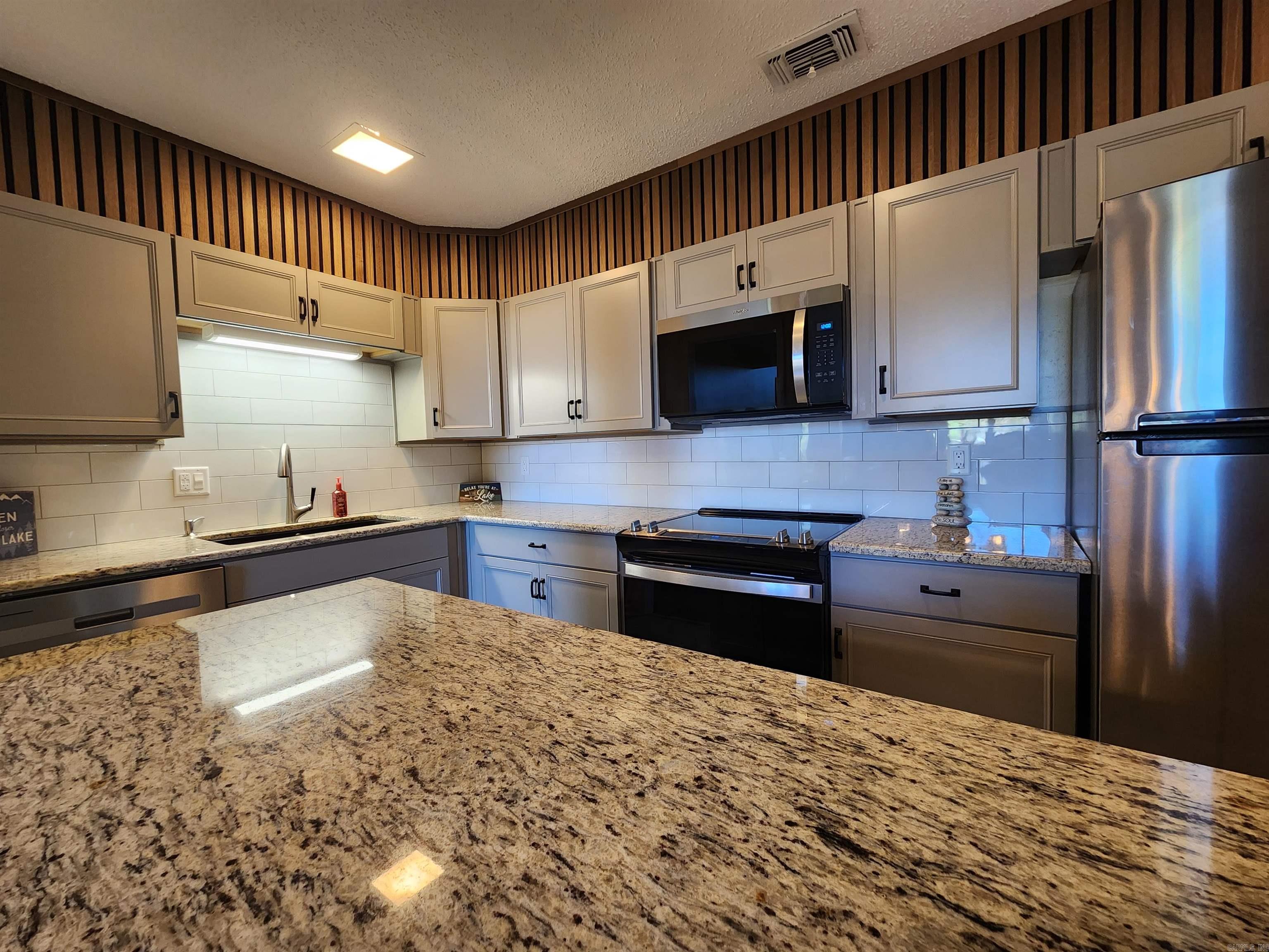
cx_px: 634
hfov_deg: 106.2
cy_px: 476
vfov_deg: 89.9
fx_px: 477
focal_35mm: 13
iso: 250
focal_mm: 2.2
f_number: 2.2
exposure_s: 1/60
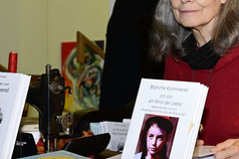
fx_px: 491
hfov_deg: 27.1
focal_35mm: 74
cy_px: 65
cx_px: 172
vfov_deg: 18.4
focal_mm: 39
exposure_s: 1/200
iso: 1000
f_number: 5.6
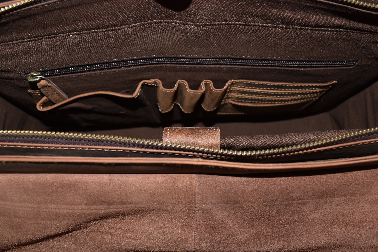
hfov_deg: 55.1
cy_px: 126
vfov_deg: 38.4
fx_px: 362
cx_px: 189
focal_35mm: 34
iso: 100
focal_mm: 23
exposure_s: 1/60
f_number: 8
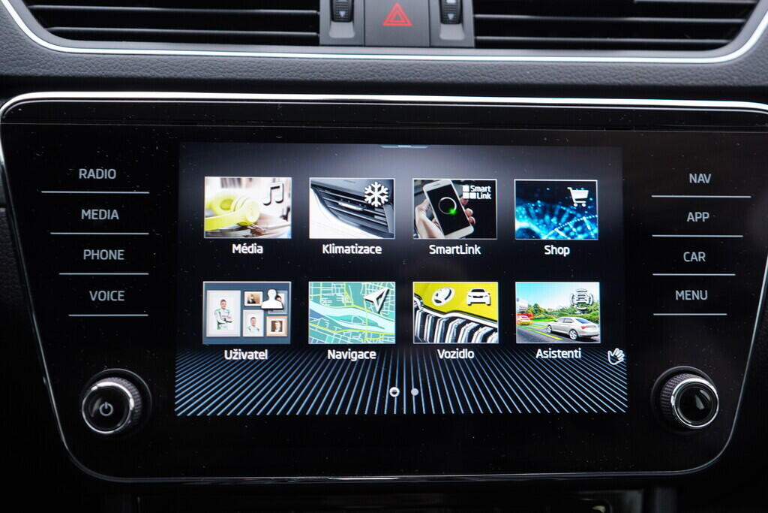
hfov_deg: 53.1
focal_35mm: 36
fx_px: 768
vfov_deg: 36.9
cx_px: 384
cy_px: 256
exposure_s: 1/40
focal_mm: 24
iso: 160
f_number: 2.8
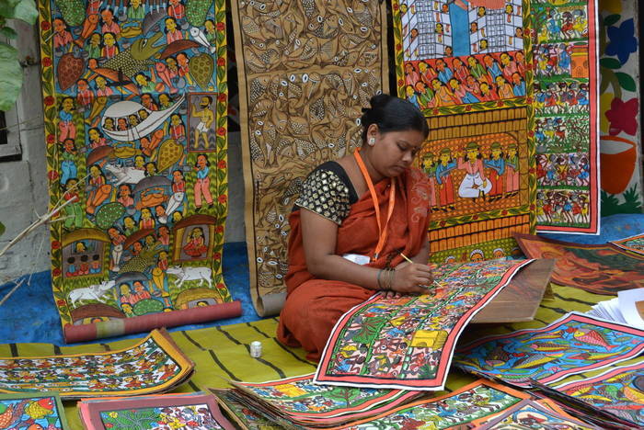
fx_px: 859
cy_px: 215
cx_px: 322
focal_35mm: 48
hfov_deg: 41.1
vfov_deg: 28.1
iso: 200
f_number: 7.1
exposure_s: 1/160
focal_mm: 32
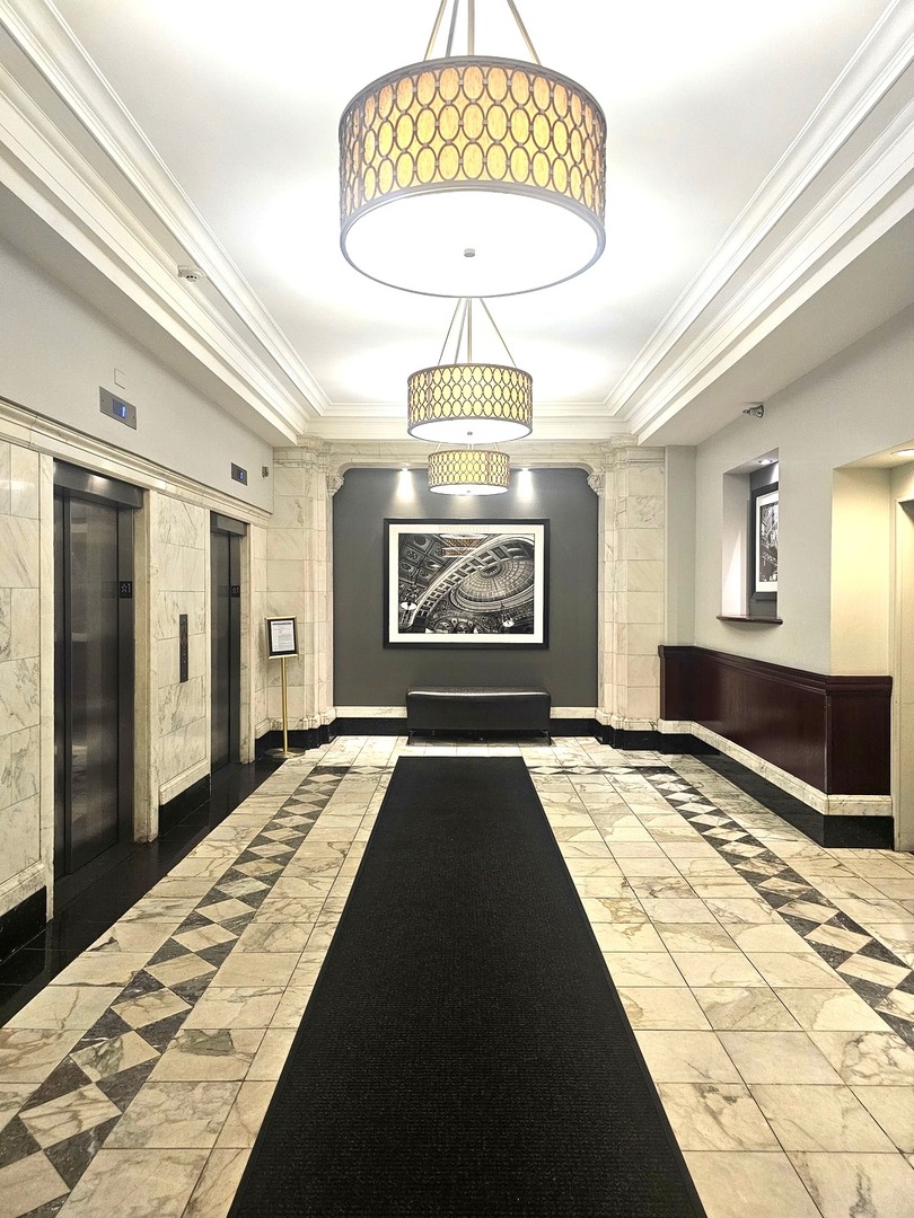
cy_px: 609
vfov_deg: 73.9
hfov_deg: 58.9
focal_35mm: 23
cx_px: 457
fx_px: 810
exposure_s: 1/120
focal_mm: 6.3
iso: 320
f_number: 1.7
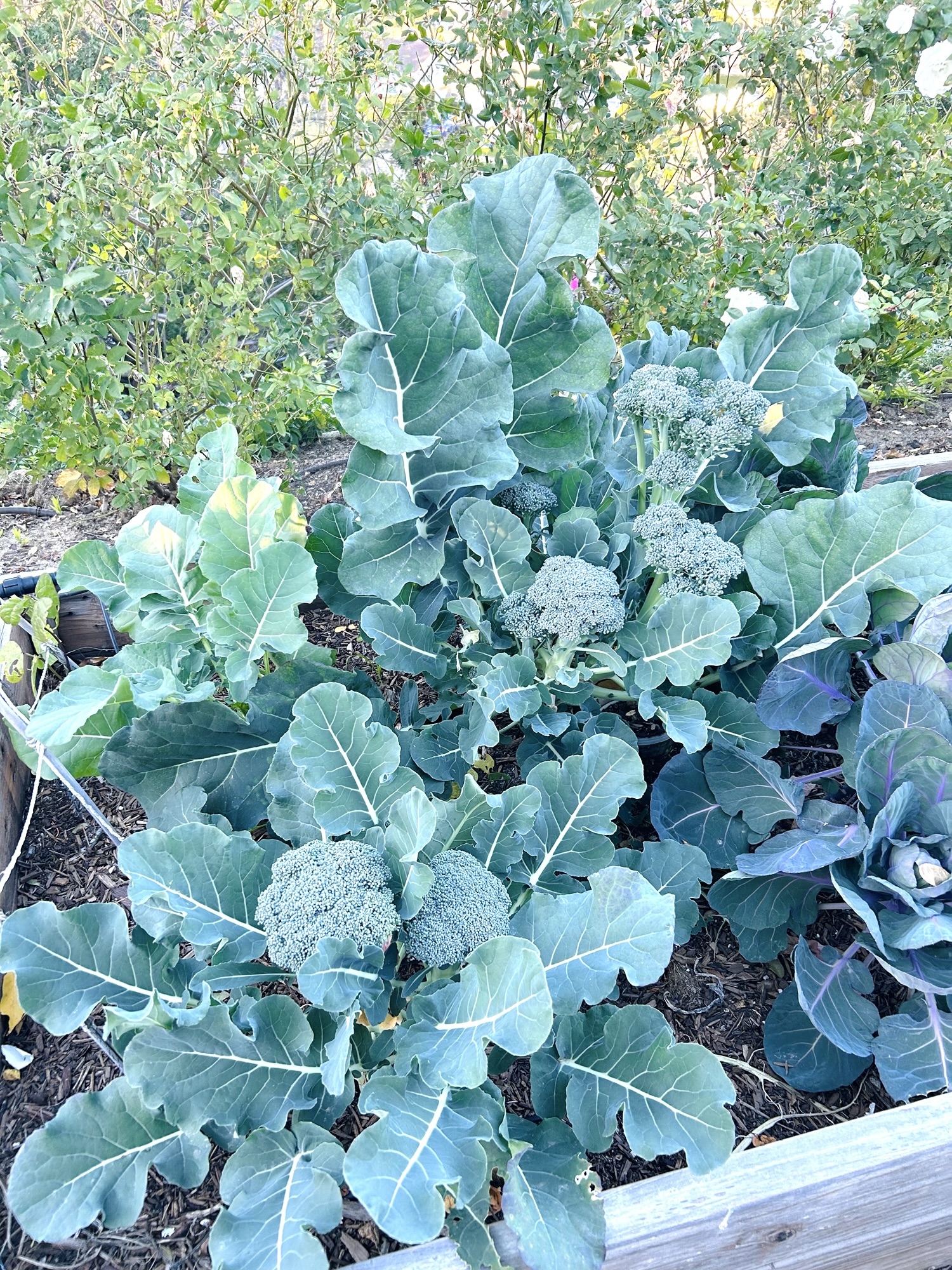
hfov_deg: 53.1
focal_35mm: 26
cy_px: 635
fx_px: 953
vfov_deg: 67.3
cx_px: 476
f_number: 1.5
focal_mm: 5.7
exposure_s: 1/121
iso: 100
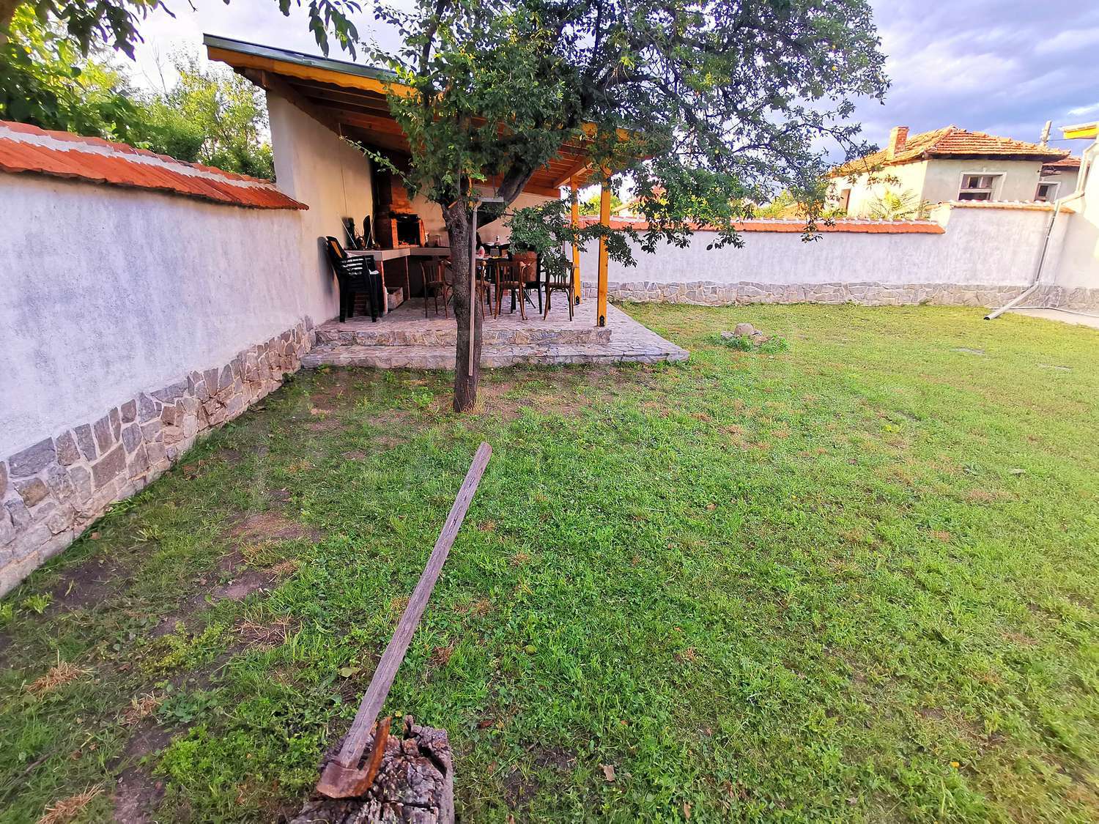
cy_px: 412
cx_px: 550
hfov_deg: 91.0
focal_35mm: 17
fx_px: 540
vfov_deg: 74.7
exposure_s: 1/100
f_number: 2.2
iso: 125
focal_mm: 2.23
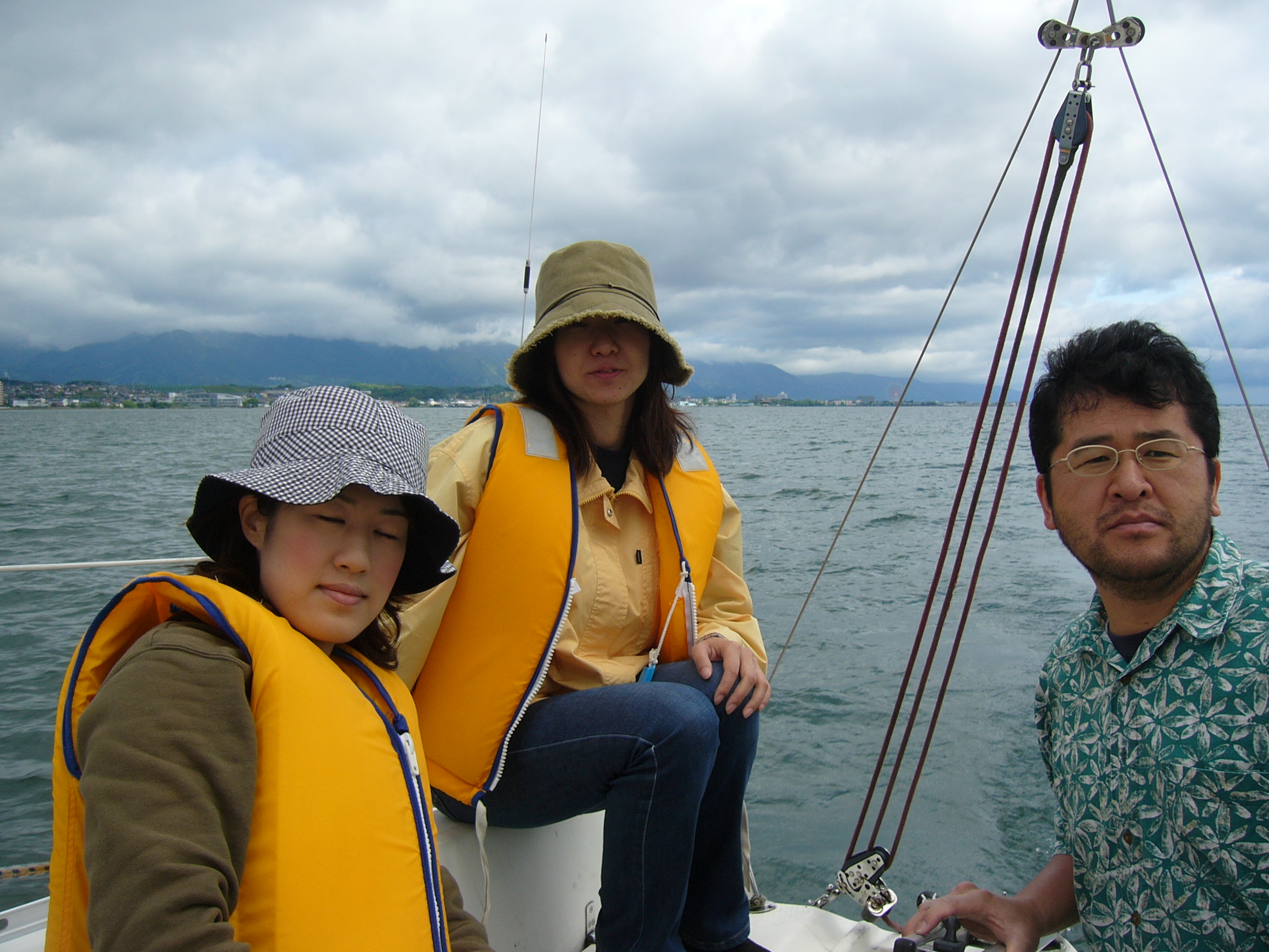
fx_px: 1283
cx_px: 634
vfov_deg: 40.7
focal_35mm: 35
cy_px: 476
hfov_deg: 52.6
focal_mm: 5.8
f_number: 8
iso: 50
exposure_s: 1/160
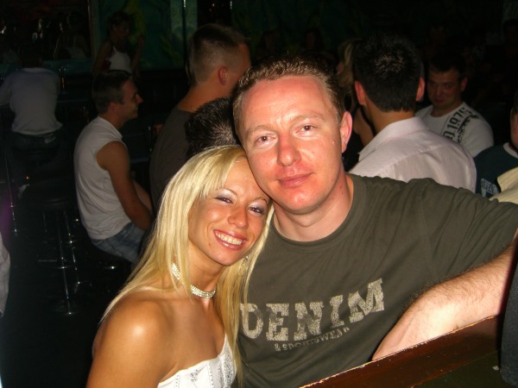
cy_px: 194
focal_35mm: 38
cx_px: 259
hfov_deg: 49.0
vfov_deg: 37.7
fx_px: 569
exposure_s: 1/60
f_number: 2.8
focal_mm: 7.9
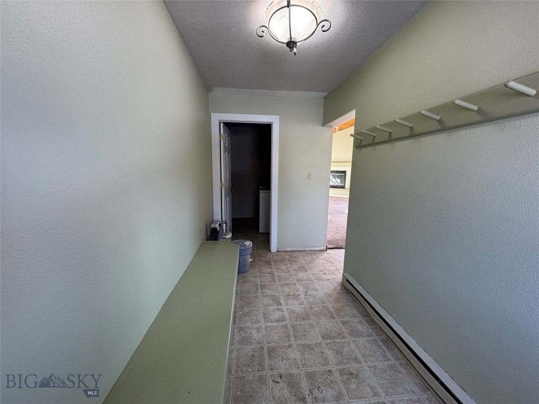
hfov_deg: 102.1
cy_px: 202
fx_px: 218
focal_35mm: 14
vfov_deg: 85.7
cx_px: 270
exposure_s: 1/120
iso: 160
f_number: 2.2
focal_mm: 2.22
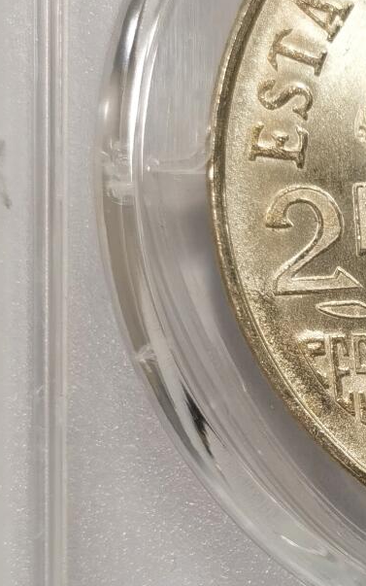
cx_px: 596
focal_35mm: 171
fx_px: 2728
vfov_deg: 12.2
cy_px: 403
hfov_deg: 7.5
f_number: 16
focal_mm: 5.56
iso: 80
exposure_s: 1/100
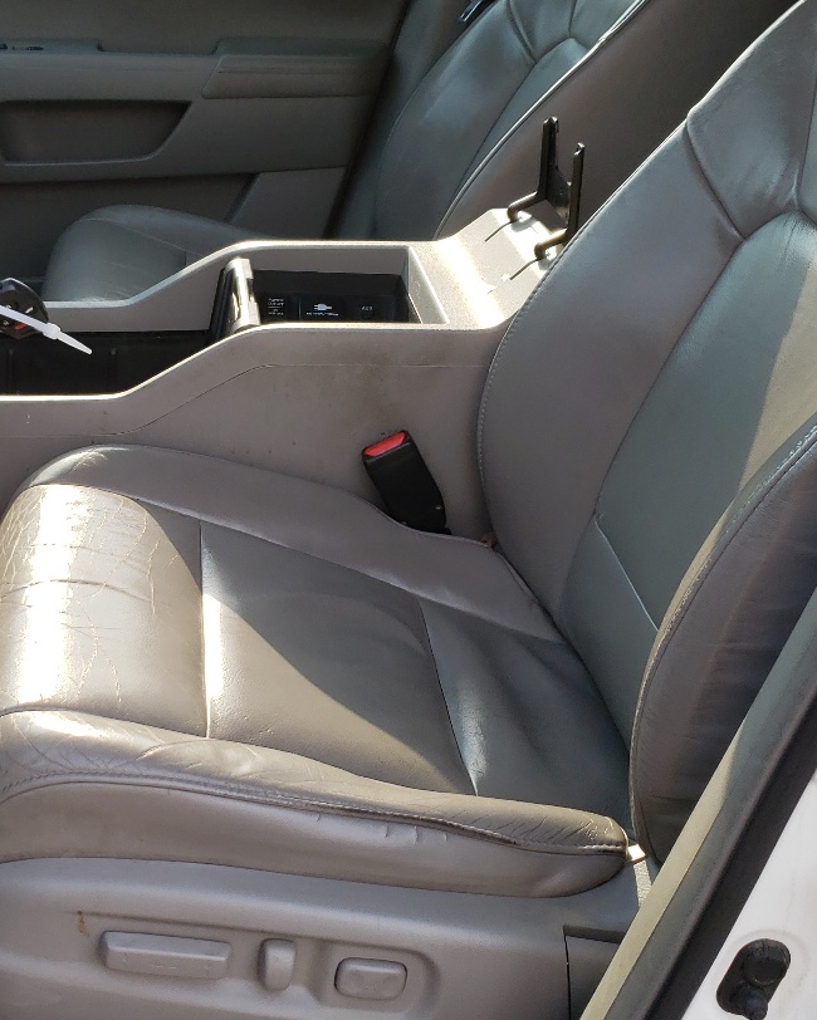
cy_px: 471
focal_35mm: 50
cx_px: 204
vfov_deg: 37.3
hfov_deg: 29.8
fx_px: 1511
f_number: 1.5
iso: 50
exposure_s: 1/667
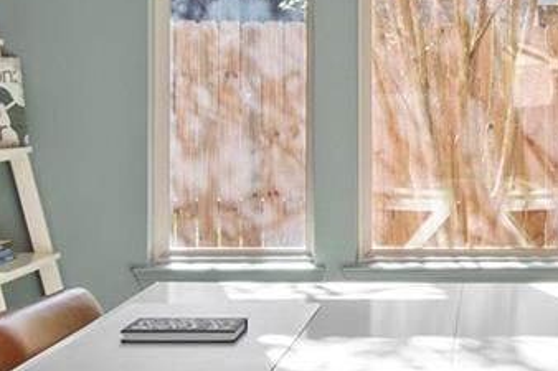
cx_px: 541
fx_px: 1410
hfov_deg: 21.7
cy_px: 47
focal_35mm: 91
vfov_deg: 14.9
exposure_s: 1/3
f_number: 8
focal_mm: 10
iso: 320
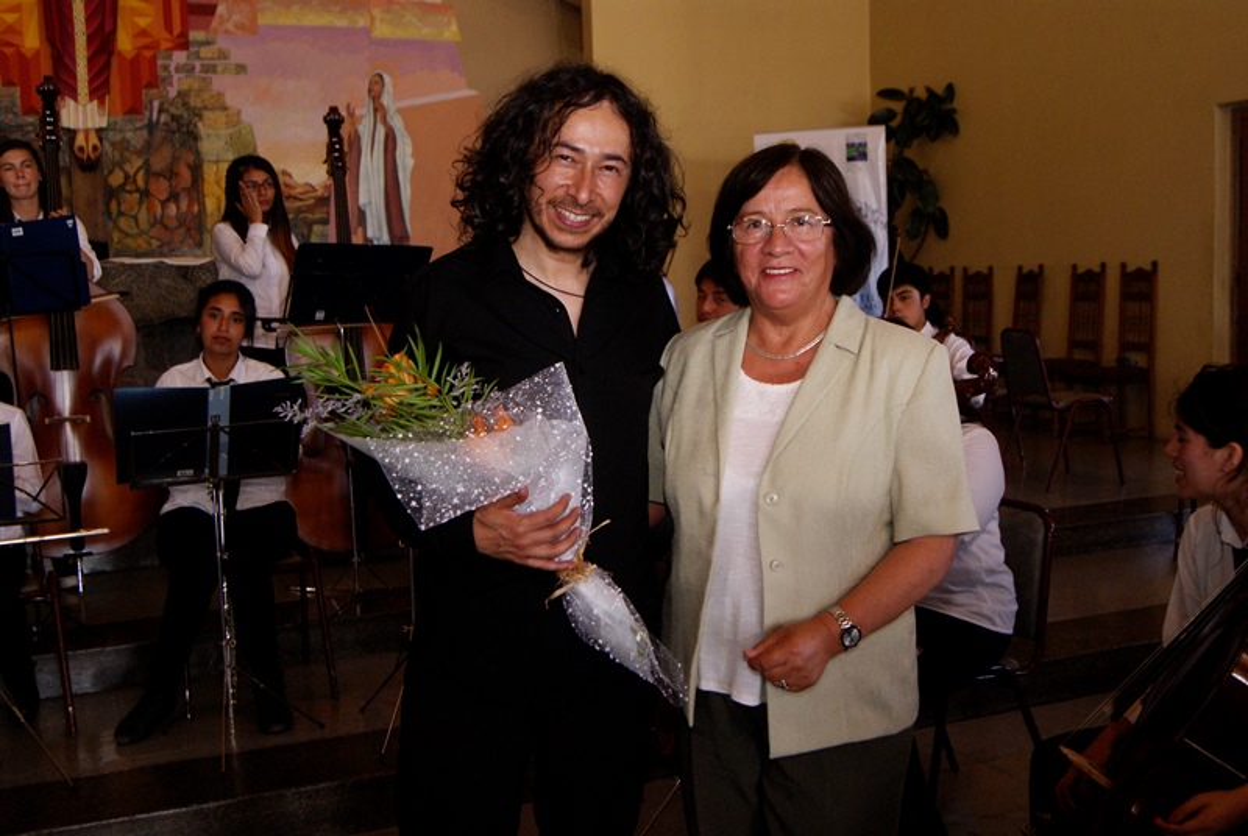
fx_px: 1354
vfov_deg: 34.3
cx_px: 624
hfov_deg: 49.5
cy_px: 418
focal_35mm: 39
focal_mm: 26
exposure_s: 1/60
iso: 800
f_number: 5
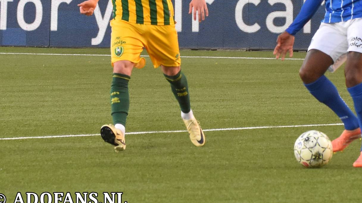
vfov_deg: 4.4
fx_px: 2620
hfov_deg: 7.9
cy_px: 17
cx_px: 276
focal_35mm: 273
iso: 1600
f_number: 4.5
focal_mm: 110
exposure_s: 1/640
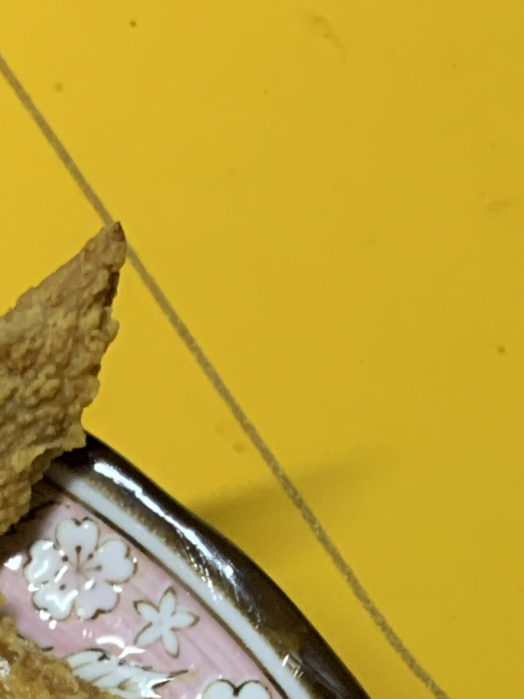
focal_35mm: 123
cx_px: -481
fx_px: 2483
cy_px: 1258
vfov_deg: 14.2
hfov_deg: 11.1
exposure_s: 1/60
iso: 200
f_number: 1.8
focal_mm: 4.25
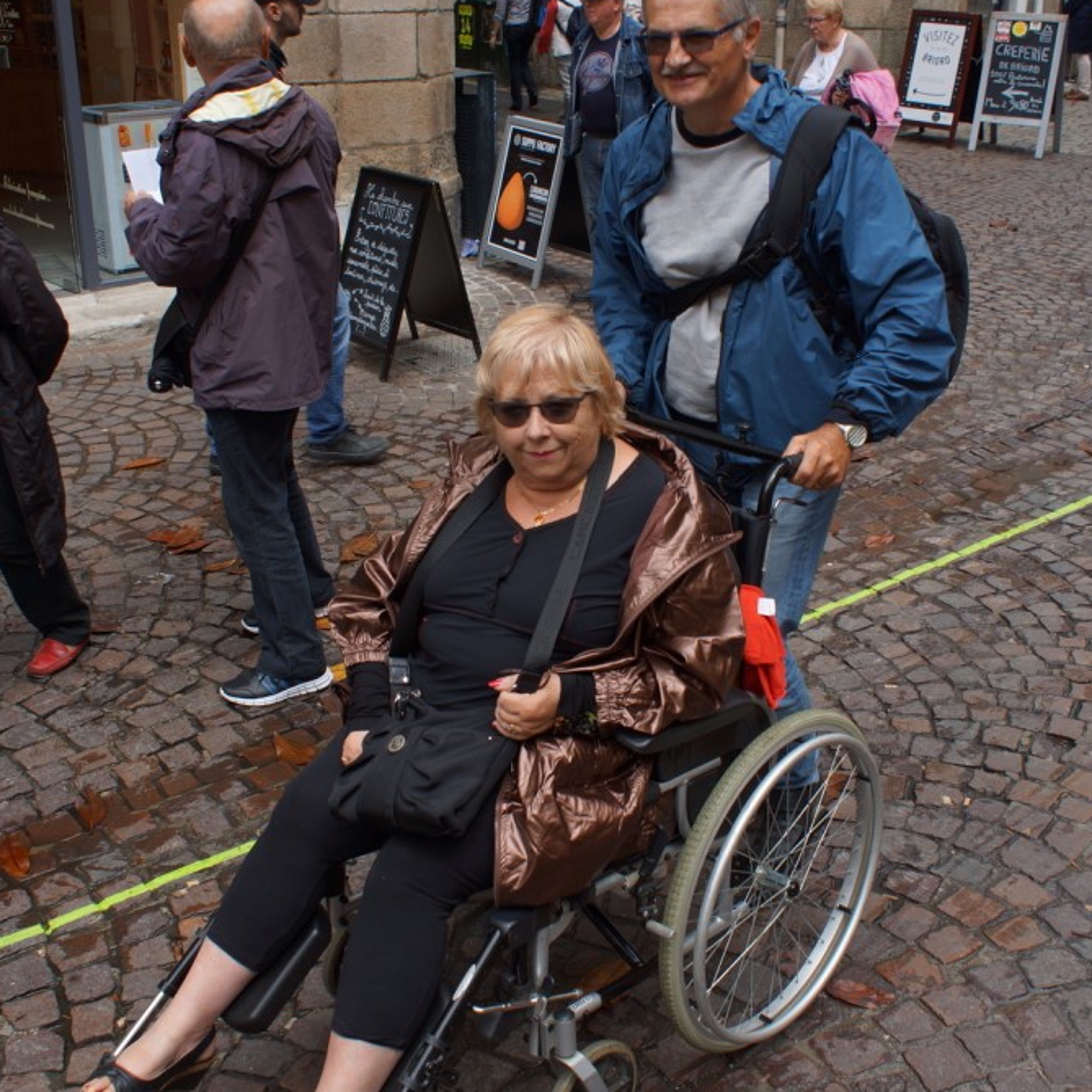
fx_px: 1392
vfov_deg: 42.8
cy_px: 539
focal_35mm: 39
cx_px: 563
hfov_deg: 42.8
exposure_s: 1/320
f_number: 4.5
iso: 100
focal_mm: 20
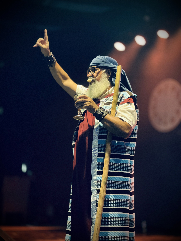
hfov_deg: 19.1
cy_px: 120
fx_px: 537
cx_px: 90
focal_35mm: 77
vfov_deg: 25.3
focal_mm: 9
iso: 400
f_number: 2.8
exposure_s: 1/16
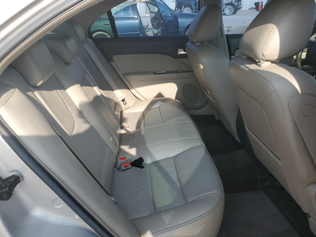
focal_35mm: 27
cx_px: 159
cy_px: 116
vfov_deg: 51.4
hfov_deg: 65.3
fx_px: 246
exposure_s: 1/1111
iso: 50
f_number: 1.5
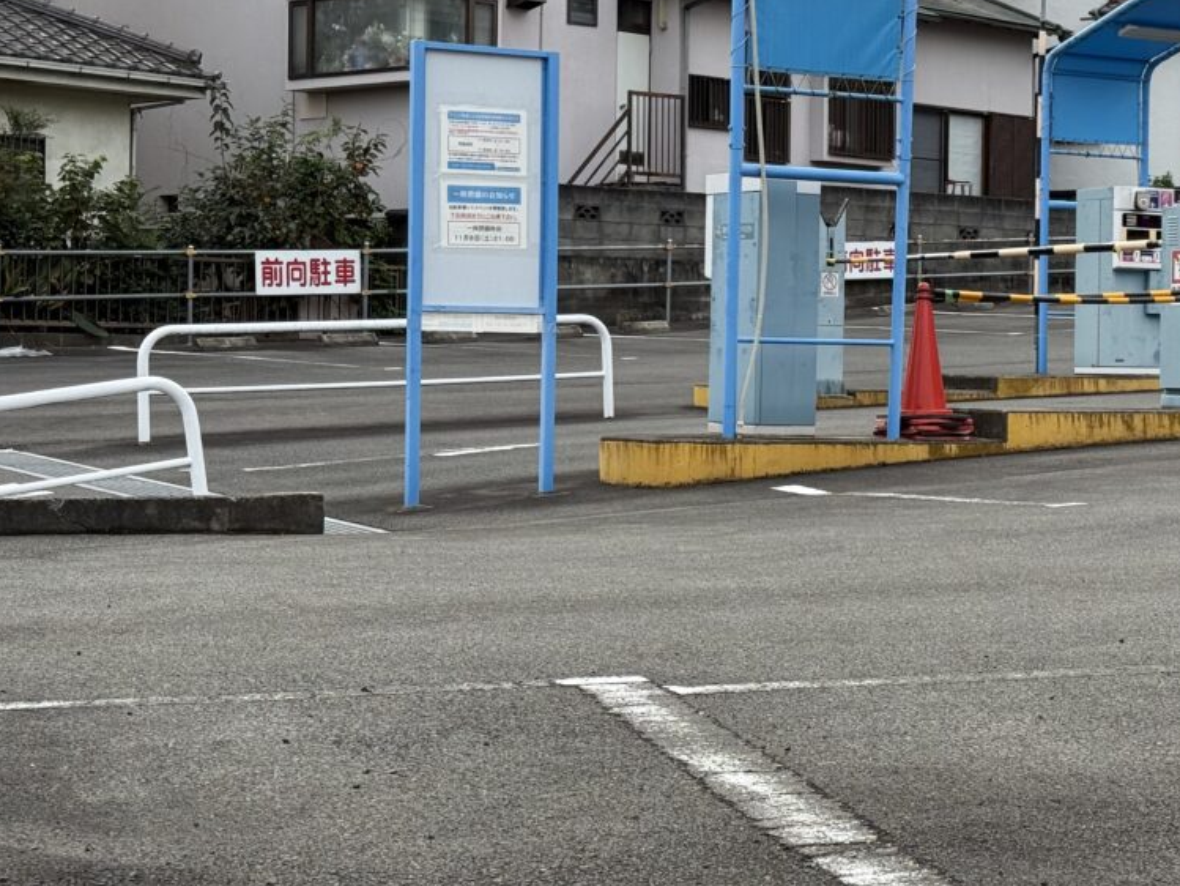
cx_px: 926
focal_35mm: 82
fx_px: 2796
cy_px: 289
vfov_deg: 17.9
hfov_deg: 23.5
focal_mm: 6.76
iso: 64
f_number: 1.78
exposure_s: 1/1543
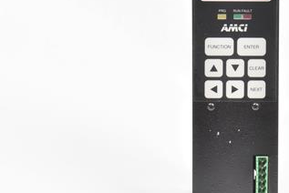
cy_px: 66
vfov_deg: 8.8
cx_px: 252
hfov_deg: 13.1
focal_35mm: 156
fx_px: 1253
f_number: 13
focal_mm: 55
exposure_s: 1/200
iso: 200
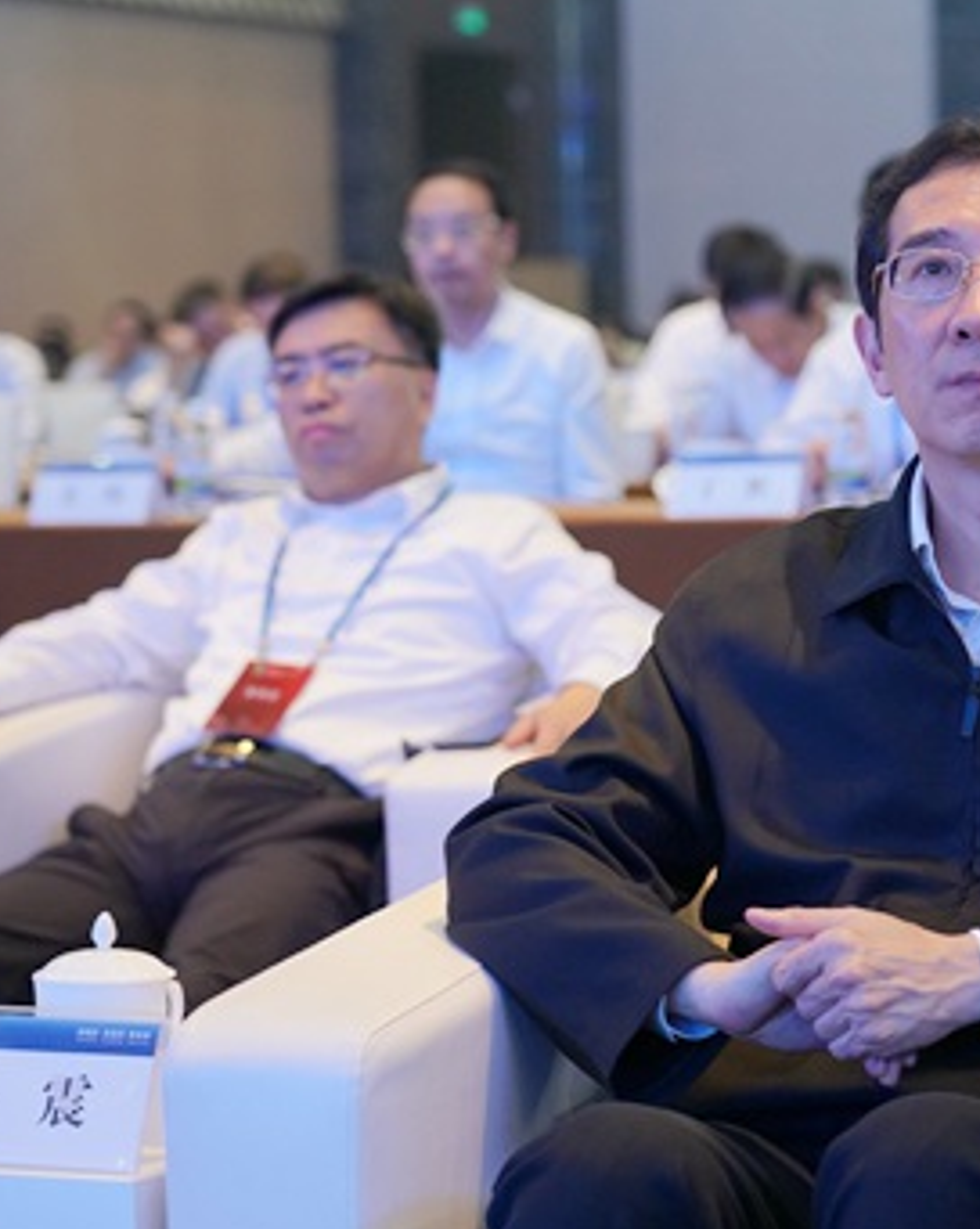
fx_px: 4504
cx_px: 735
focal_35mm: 124
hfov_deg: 12.4
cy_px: 587
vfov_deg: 15.5
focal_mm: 75
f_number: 4
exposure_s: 1/160
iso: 2500
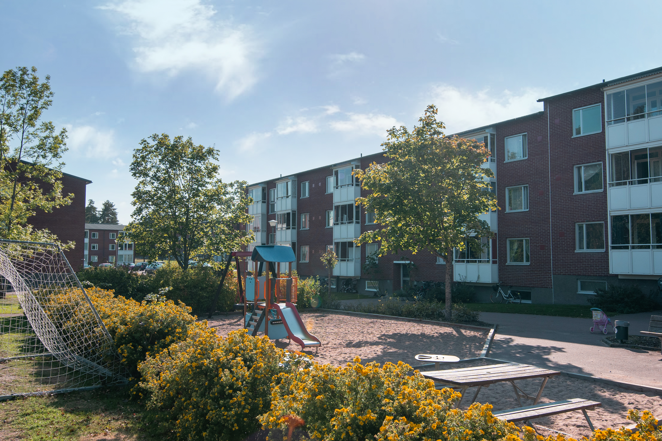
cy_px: 220
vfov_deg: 43.6
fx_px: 552
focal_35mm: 30
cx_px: 331
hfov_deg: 61.9
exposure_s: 1/500
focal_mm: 20
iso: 200
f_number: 8
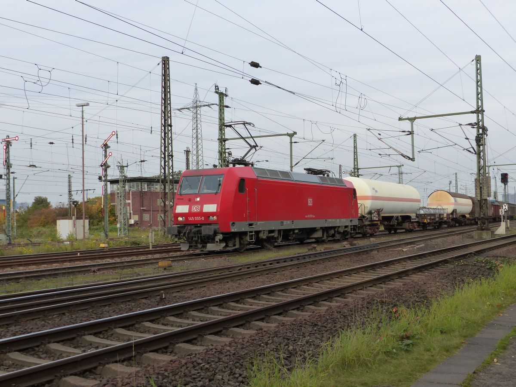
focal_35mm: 44
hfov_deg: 42.9
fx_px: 656
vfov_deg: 32.9
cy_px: 194
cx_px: 258
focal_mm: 7.8
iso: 160
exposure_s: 1/400
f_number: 4
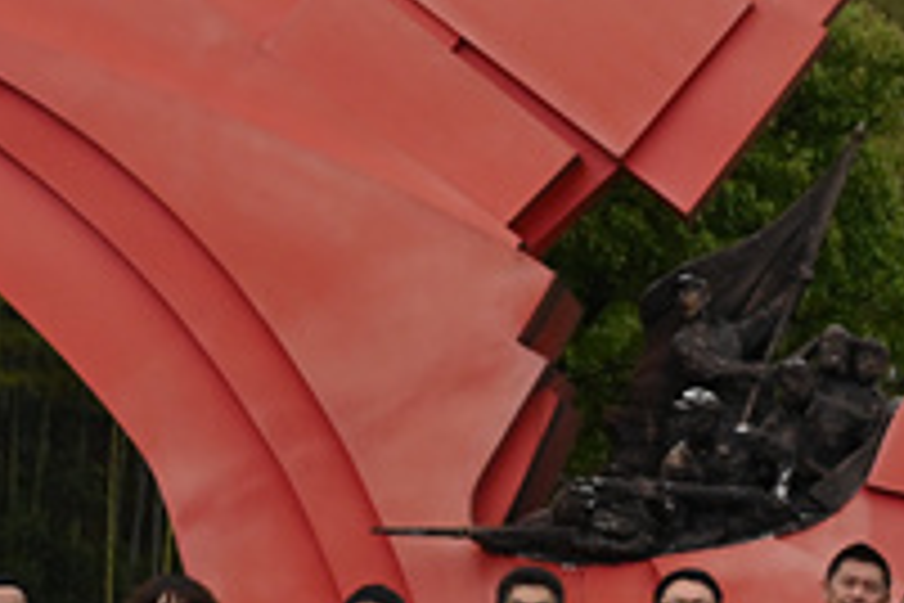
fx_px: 3490
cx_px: 855
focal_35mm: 139
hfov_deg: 14.6
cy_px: 508
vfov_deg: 9.8
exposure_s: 1/640
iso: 2000
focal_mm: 35
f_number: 11
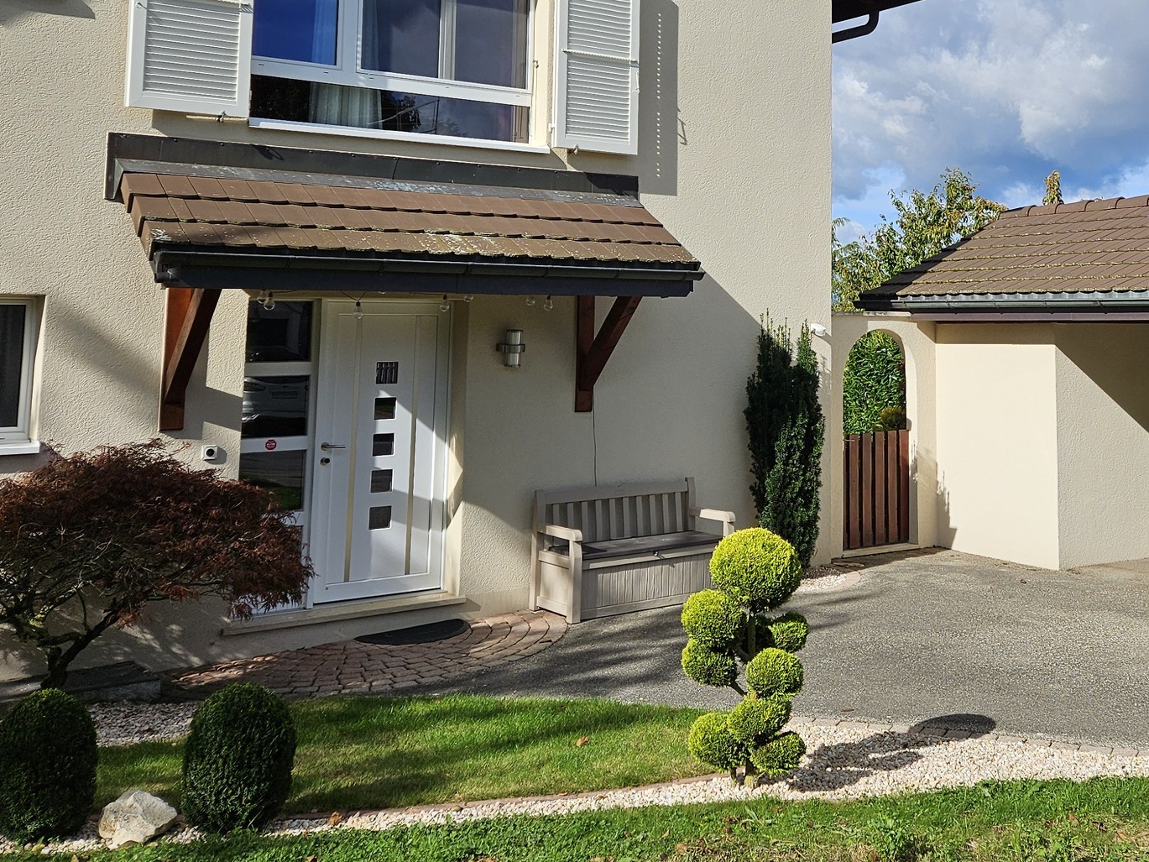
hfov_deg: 42.5
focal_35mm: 43
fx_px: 1427
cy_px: 183
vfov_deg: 32.7
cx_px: 863
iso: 25
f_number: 1.8
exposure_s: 1/2586
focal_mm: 5.4
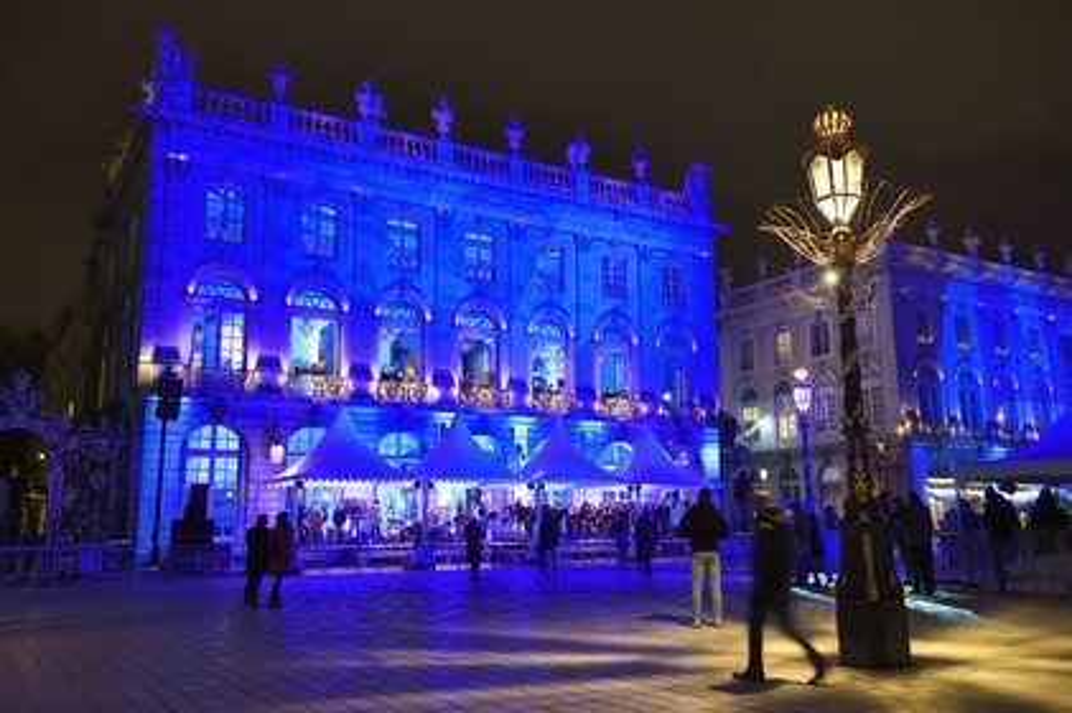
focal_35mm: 32
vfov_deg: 41.1
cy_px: 356
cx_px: 536
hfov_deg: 58.8
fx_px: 952
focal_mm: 32
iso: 1600
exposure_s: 1/13
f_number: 6.3
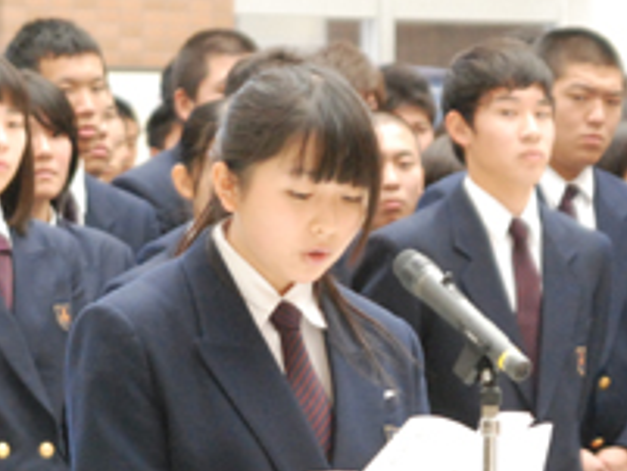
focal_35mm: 366
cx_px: 296
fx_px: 6641
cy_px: 449
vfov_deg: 4.1
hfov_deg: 5.4
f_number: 5.6
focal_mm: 85
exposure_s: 1/80
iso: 1600
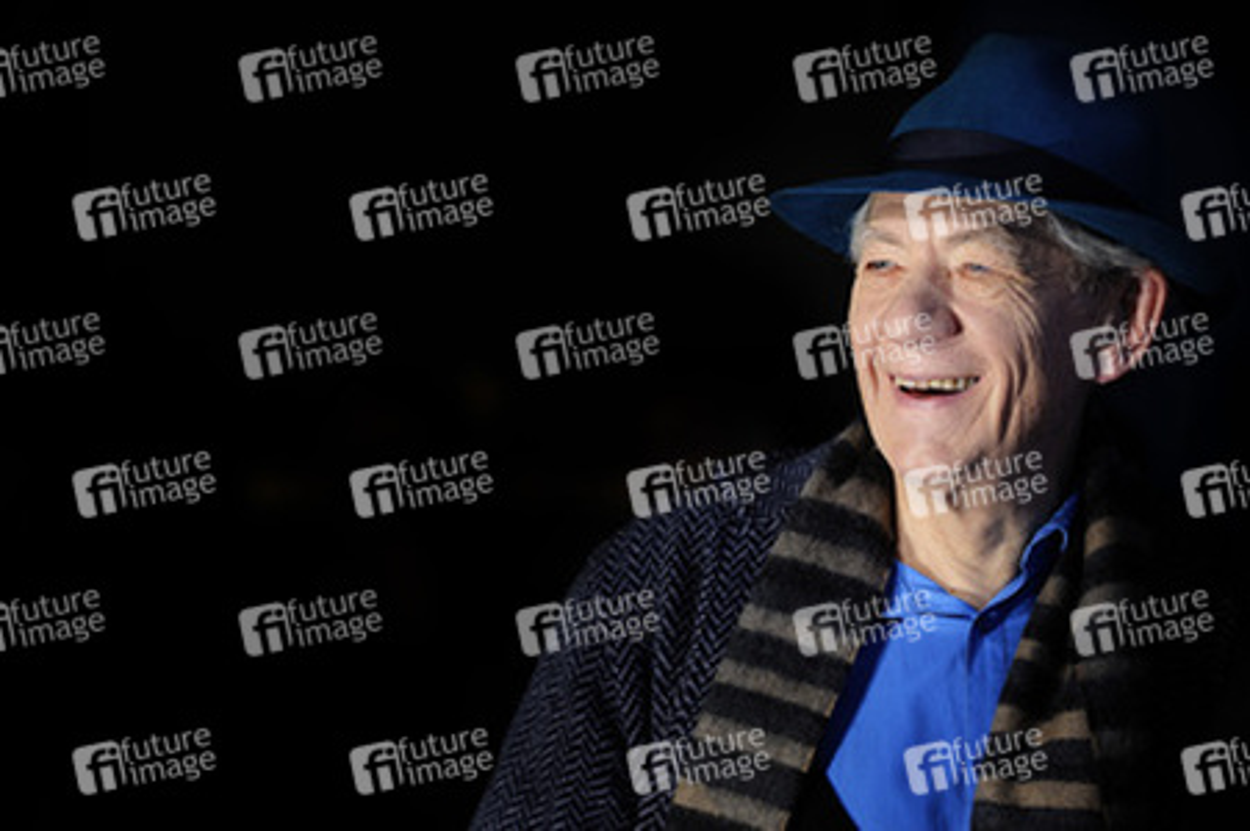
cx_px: 625
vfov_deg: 6.9
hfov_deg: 10.3
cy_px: 416
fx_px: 6939
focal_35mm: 200
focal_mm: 200
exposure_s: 1/200
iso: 200
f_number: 4.5
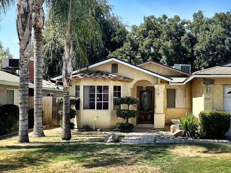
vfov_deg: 29.7
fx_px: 327
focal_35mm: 49
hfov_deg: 37.8
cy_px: 92
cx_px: 179
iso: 80
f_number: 1.78
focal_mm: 6.86
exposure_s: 1/3861
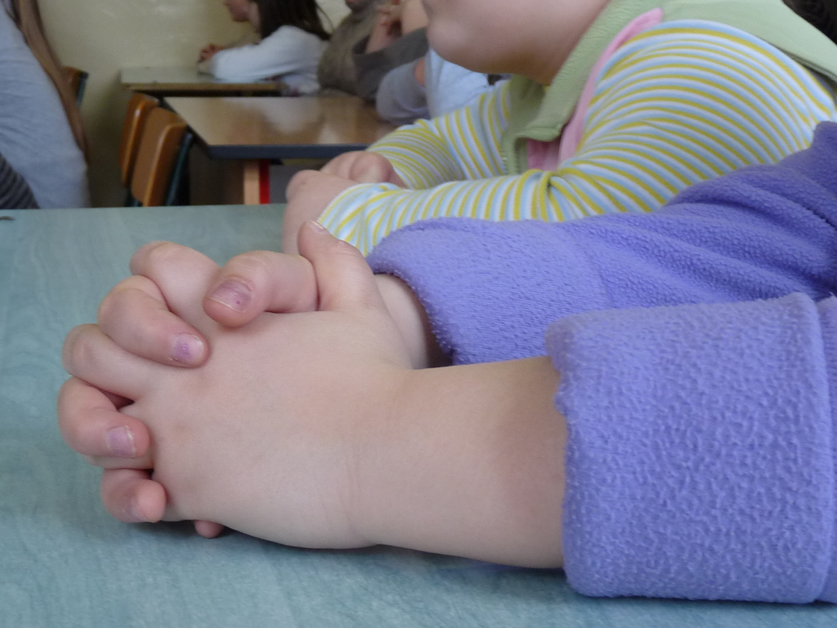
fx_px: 1451
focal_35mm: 60
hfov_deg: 32.2
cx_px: 418
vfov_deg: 24.4
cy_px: 314
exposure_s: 1/30
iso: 160
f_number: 3
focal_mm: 6
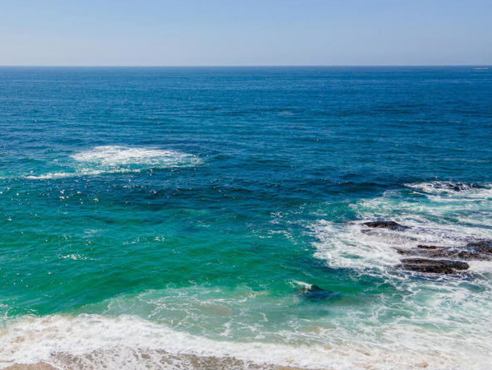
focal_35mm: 41
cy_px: 134
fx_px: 583
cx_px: 122
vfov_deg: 34.9
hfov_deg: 44.2
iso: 100
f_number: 2.8
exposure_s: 1/1000
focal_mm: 4.5
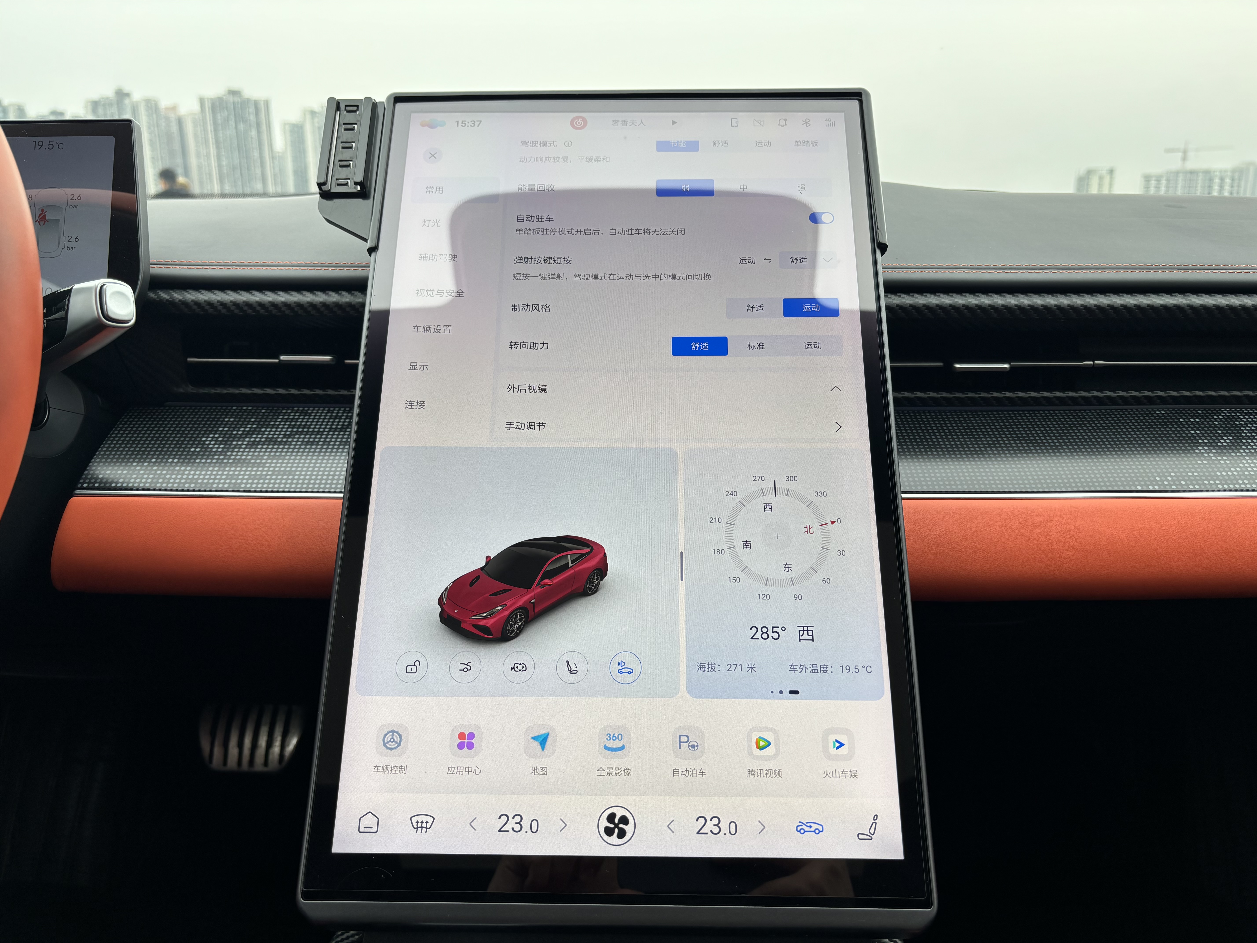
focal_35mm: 26
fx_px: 944
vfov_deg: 53.1
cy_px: 472
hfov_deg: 67.3
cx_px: 628
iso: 50
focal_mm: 5.96
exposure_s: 1/300
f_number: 1.6
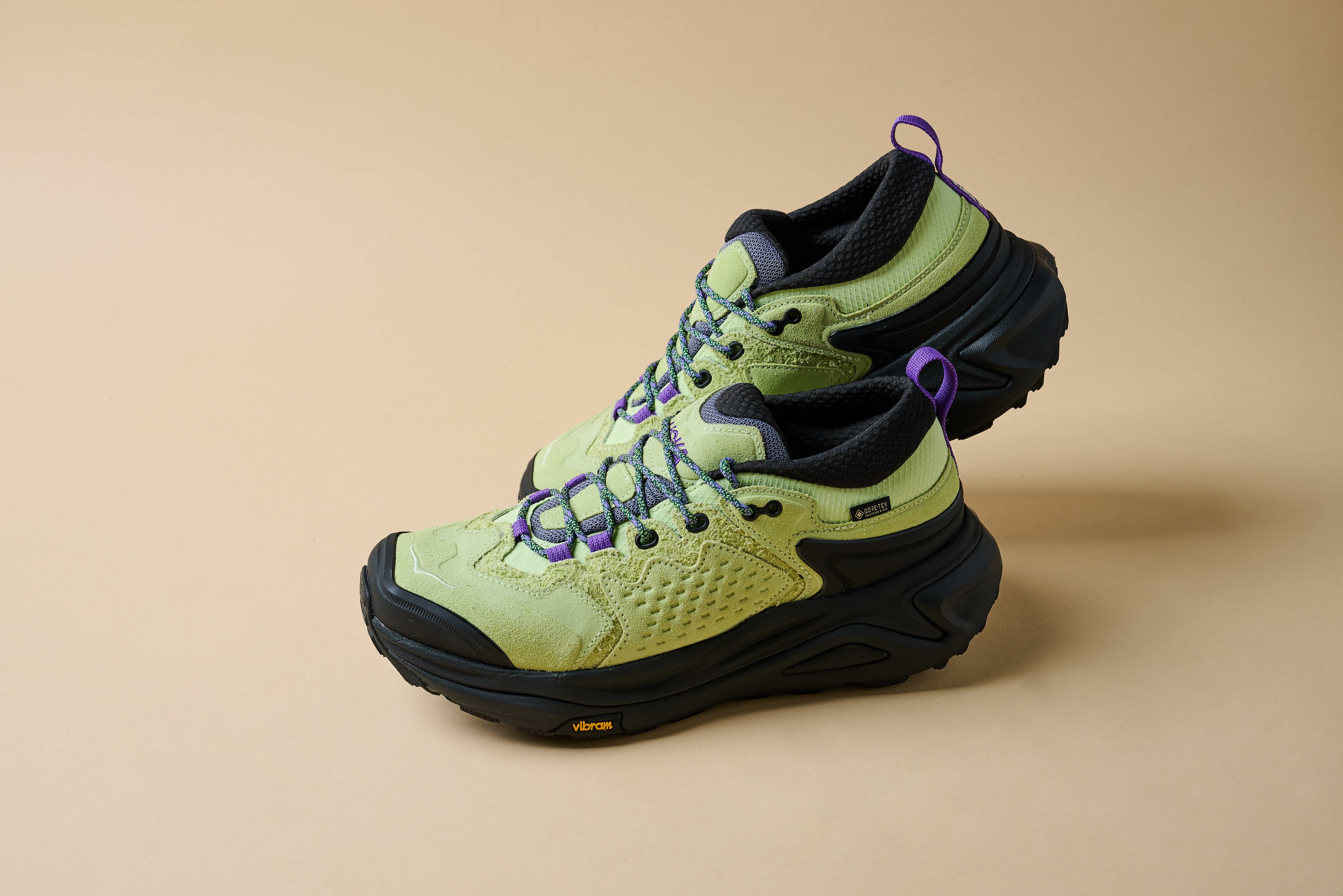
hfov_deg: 38.9
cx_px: 672
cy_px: 448
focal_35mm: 51
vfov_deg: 26.5
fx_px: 1902
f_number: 8
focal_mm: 51
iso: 200
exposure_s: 1/125
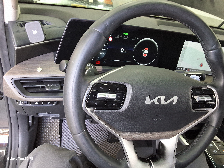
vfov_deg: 49.7
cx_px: 112
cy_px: 84
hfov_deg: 63.4
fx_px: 181
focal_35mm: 28
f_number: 1.9
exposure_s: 1/40
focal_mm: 2.91
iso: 160
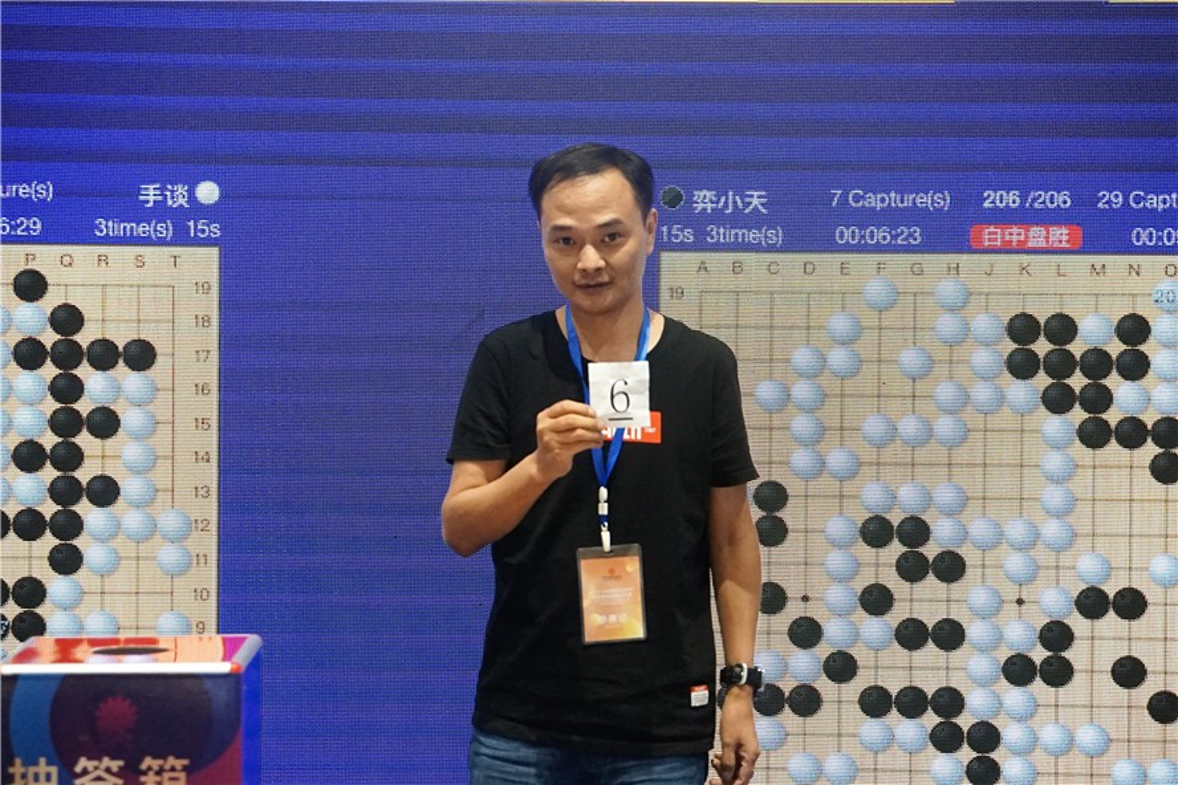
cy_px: 392
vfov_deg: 13.0
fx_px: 3436
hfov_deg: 19.5
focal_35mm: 105
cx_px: 589
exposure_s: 1/125
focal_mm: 70
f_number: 4
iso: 4000
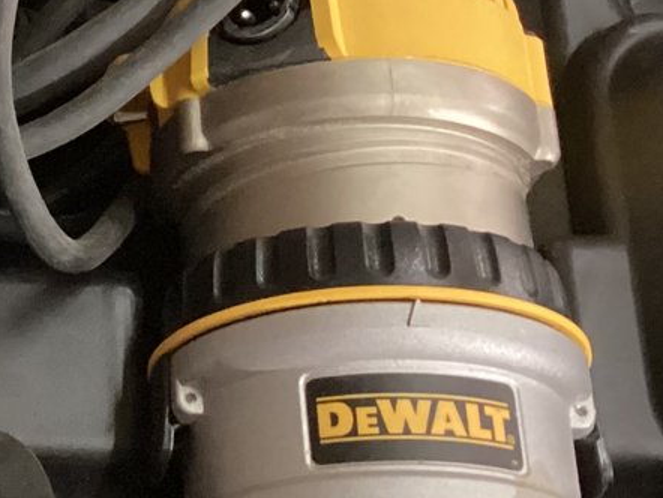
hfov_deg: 17.1
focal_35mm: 106
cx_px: -262
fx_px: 2031
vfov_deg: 13.9
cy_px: 125
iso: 640
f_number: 2.4
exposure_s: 1/24
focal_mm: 3.3
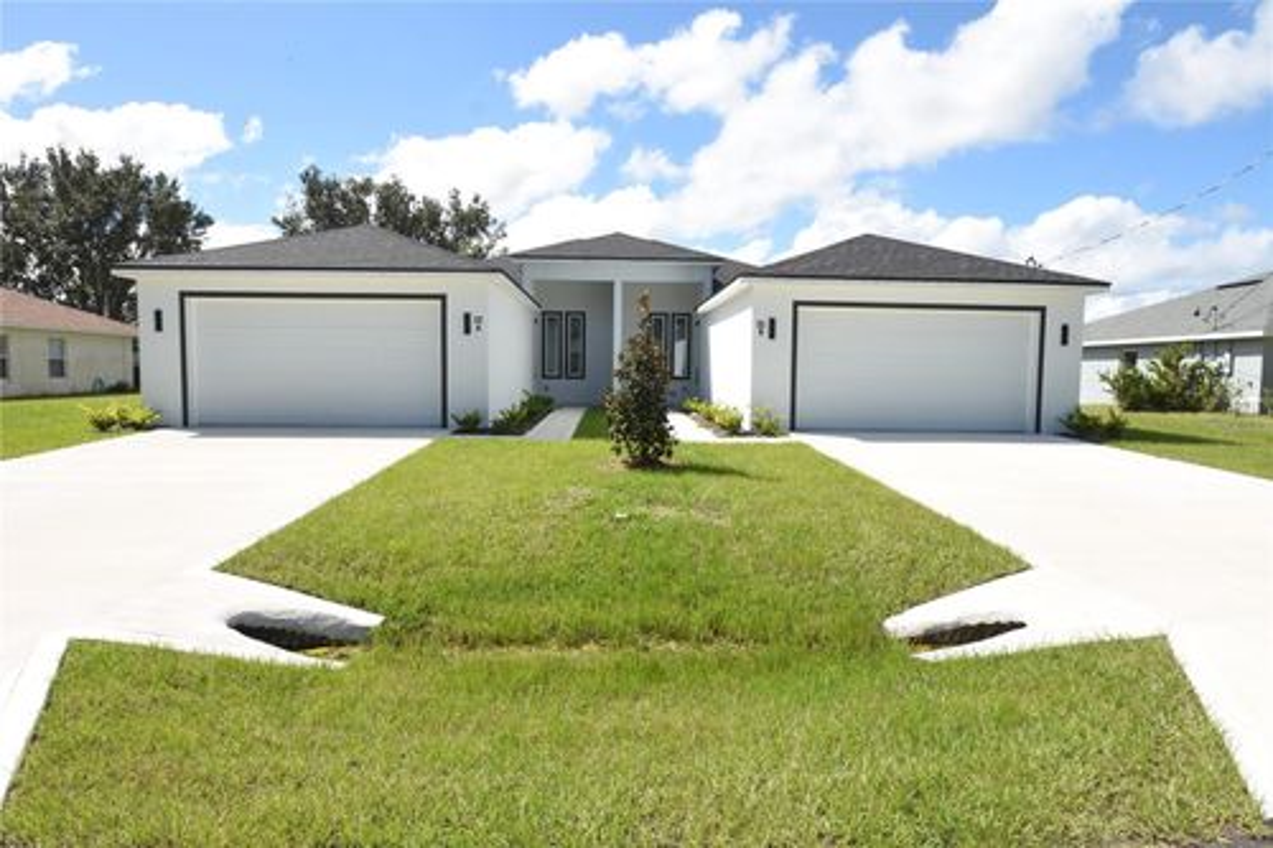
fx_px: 742
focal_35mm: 21
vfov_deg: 59.5
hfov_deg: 81.2
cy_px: 424
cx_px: 636
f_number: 7.1
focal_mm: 14
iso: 100
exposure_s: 1/200
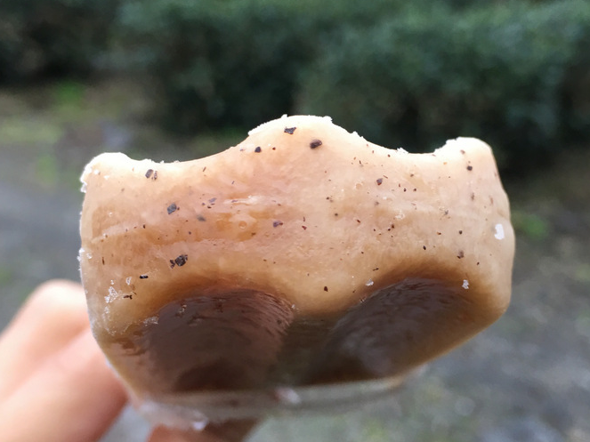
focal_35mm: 35
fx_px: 596
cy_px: 232
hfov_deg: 52.6
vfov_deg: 40.7
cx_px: 310
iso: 25
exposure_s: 1/40
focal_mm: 4.15
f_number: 2.2
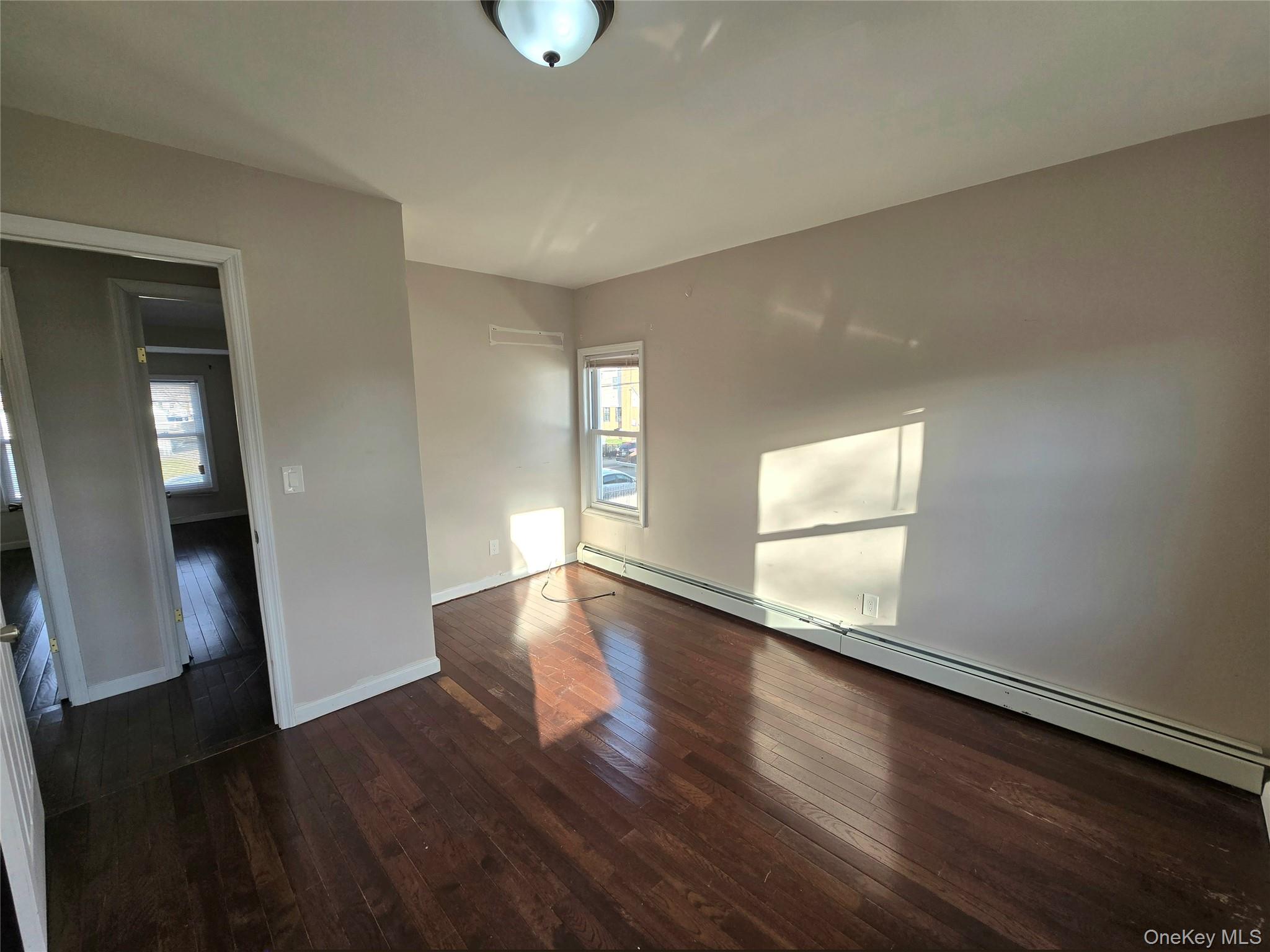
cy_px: 476
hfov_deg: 106.2
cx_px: 635
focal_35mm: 13
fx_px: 477
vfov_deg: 89.9
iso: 50
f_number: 2.2
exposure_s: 1/141
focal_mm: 2.2
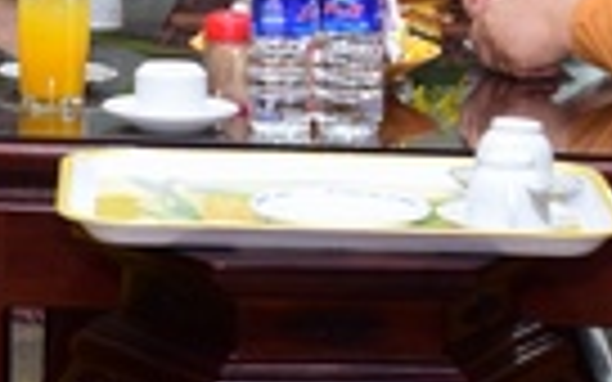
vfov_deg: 5.3
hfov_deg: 8.6
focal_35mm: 243
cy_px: -270
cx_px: -4
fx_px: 4053
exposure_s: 1/80
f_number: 4
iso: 800
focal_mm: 50
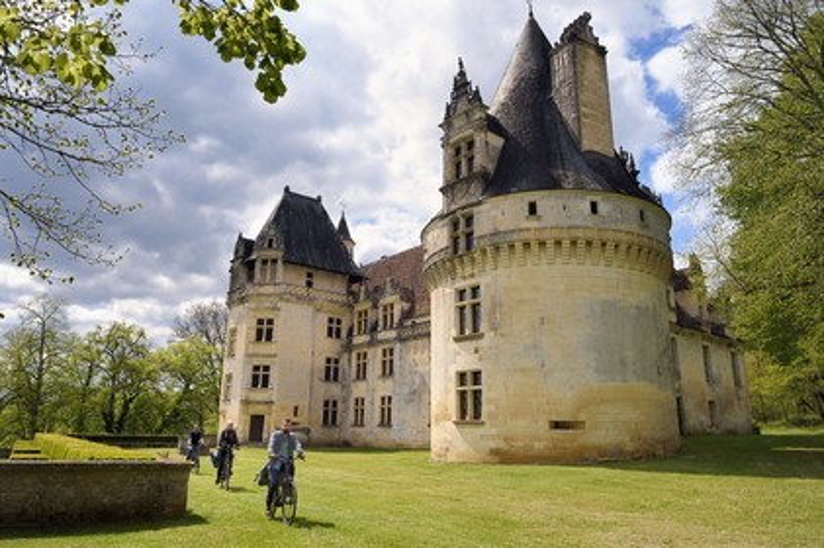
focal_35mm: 24
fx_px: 549
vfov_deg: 53.1
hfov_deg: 73.8
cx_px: 412
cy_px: 274
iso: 200
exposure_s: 1/250
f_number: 16
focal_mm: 24
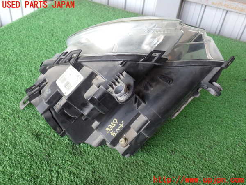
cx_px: 123
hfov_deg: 51.4
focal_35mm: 36
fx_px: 256
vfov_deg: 39.7
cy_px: 92
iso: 200
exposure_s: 1/60
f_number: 2.5
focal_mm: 6.37
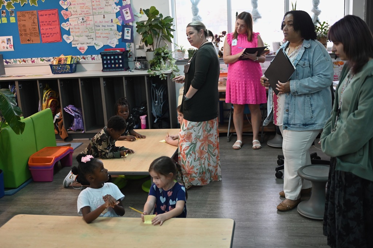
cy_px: 124
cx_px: 186
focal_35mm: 44
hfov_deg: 44.5
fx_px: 456
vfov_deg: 30.5
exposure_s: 1/250
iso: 2000
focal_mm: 44
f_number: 2.8
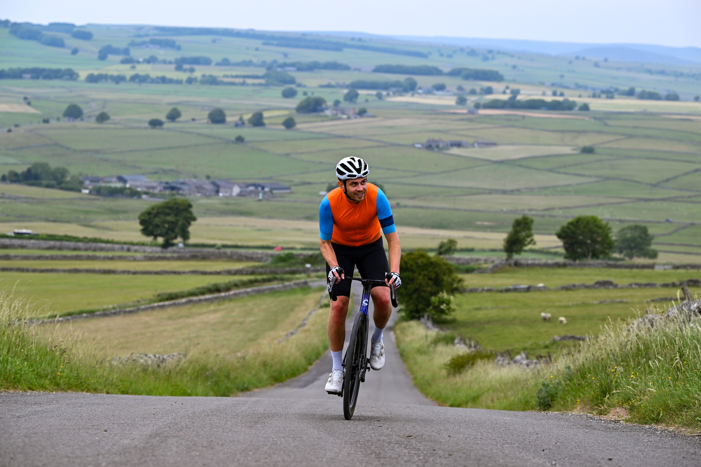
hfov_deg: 17.1
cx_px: 350
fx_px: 2336
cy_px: 234
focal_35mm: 120
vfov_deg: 11.4
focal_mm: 120
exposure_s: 1/1250
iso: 320
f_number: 5.6
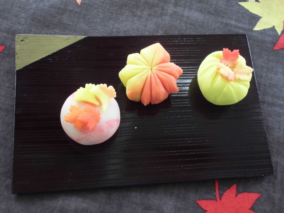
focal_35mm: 43
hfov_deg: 43.9
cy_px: 106
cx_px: 142
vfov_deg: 33.6
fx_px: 353
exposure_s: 1/25
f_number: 4.5
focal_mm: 7.8
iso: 400
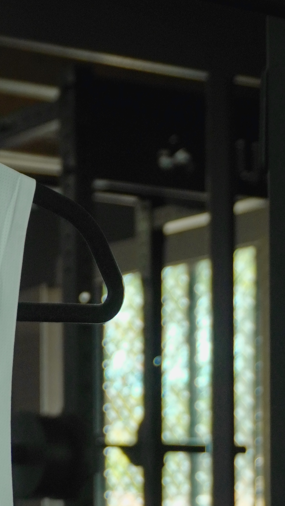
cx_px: -212
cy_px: 527
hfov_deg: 10.2
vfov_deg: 18.4
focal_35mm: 113
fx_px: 1518
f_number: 4.5
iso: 2000
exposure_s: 1/160
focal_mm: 24
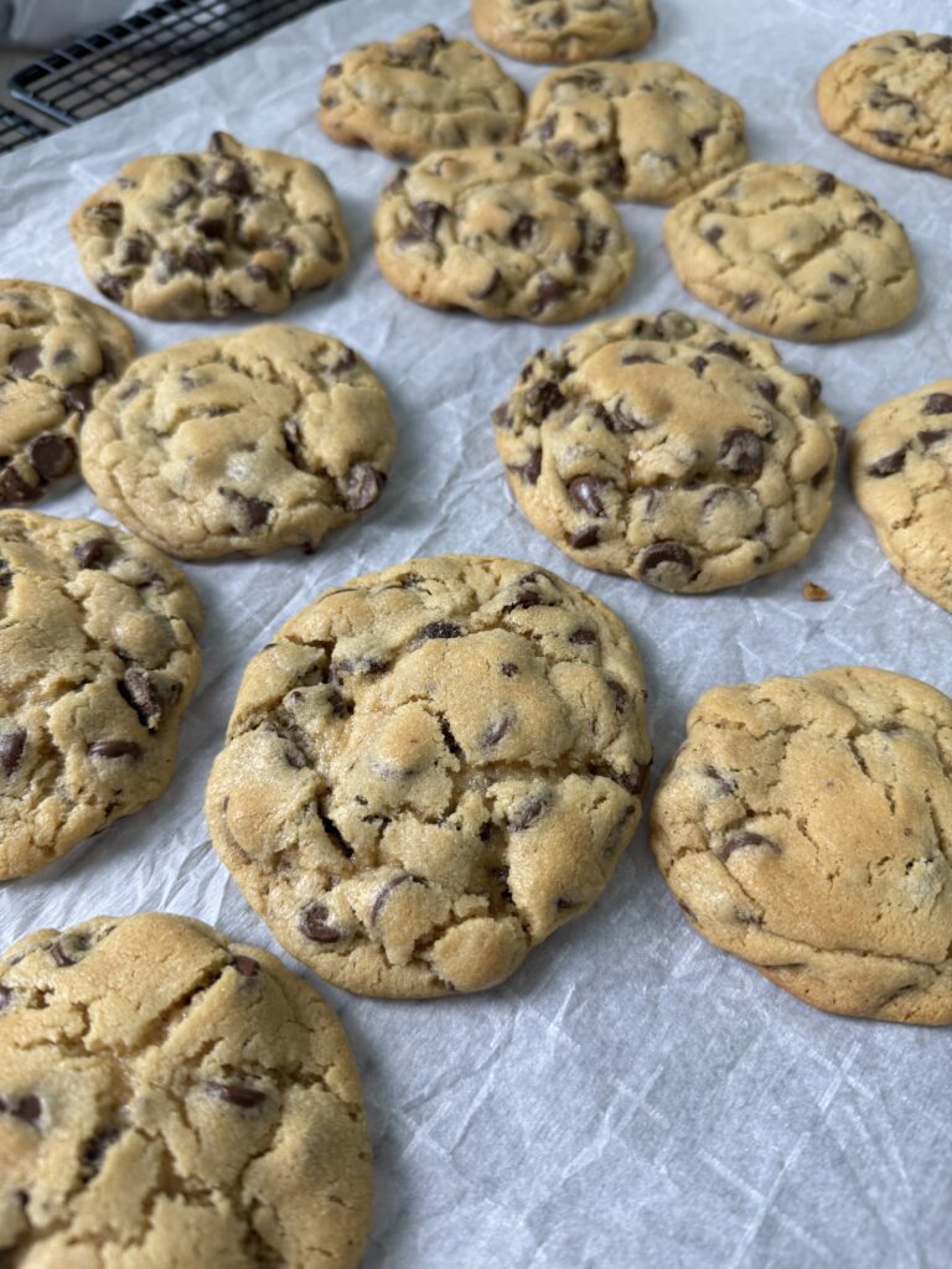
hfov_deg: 56.8
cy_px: 634
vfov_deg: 71.6
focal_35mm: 24
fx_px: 880
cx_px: 476
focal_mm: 6.76
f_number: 1.78
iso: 125
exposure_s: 1/60
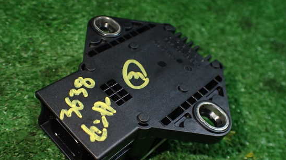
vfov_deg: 32.6
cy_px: 103
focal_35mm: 36
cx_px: 131
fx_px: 273
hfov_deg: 55.2
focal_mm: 5.4
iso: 500
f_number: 2.3
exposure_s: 1/125
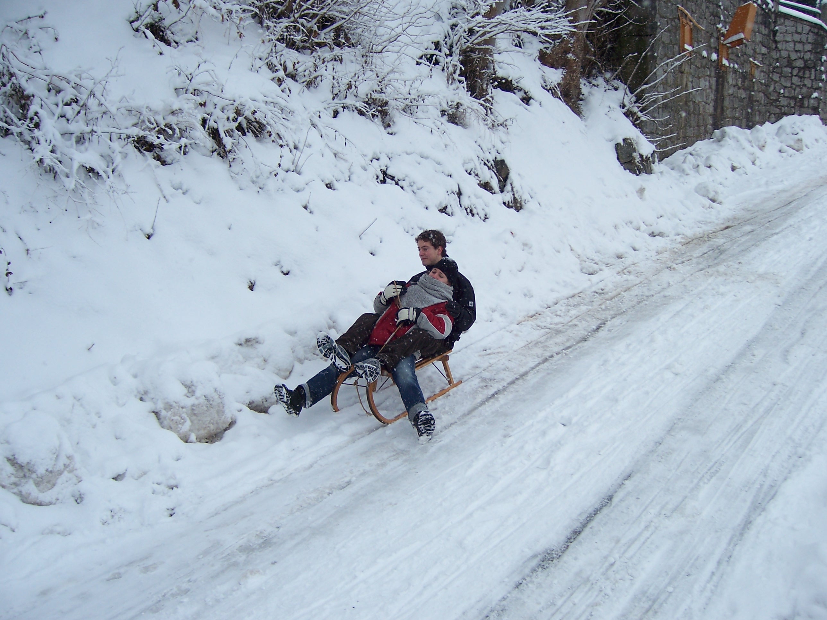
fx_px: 860
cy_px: 310
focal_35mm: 36
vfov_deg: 39.7
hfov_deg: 51.4
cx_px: 414
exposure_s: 1/320
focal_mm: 6.2
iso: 80
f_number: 2.8
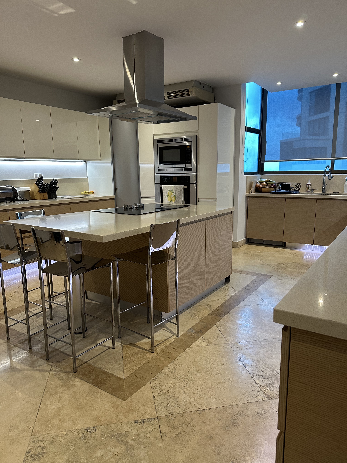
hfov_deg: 56.8
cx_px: 174
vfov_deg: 71.6
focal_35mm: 24
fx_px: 321
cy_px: 232
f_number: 1.78
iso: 250
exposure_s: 1/60
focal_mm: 6.86
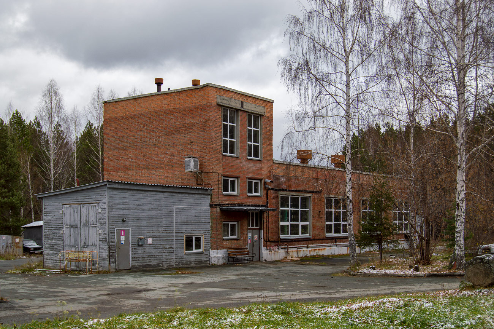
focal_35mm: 45
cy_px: 164
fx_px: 617
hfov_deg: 43.6
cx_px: 247
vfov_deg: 29.8
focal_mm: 30
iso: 100
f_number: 7.1
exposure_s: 1/200
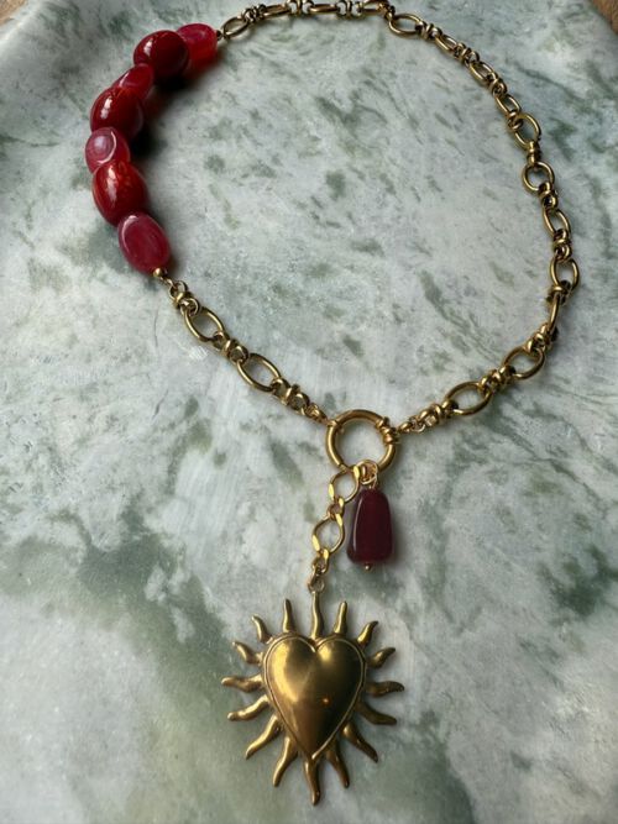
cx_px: 309
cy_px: 412
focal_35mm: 24
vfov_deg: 71.6
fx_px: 571
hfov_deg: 56.8
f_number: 2.2
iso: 40
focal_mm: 2.22
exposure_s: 1/123
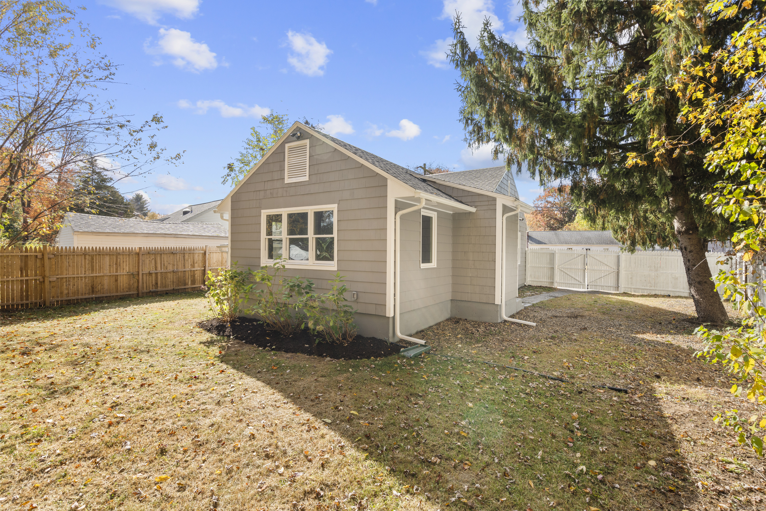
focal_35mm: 16
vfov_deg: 73.7
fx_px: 340
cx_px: 383
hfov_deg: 96.7
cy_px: 256
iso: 200
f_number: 9
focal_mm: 16
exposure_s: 1/30
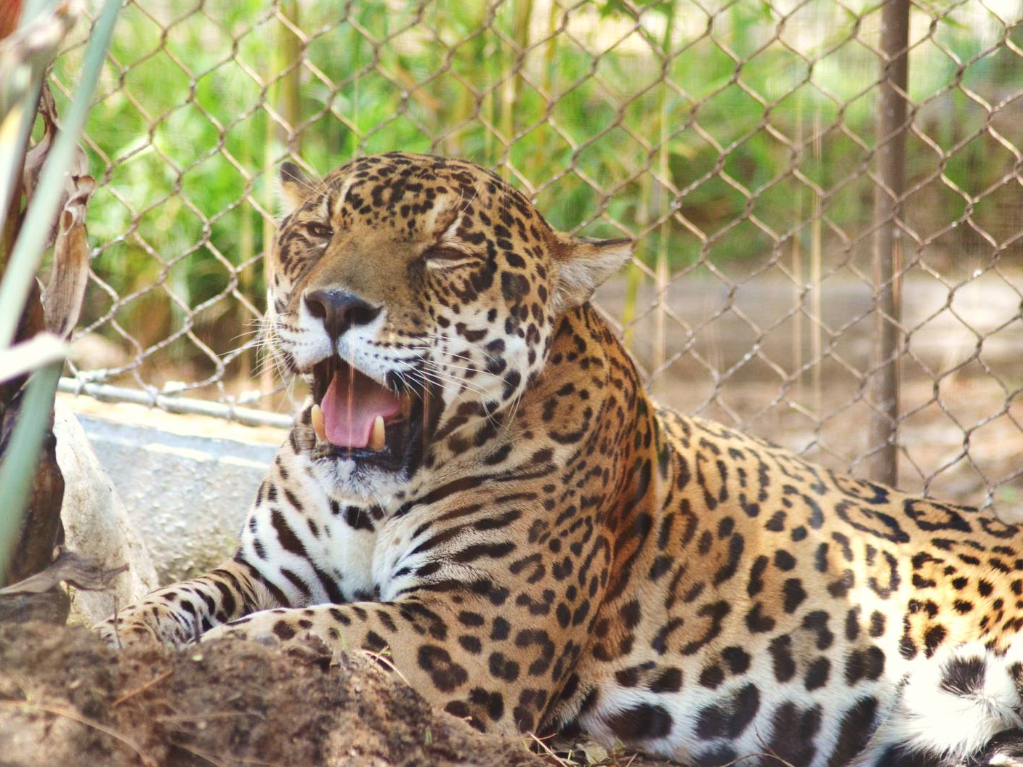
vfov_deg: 5.9
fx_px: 7493
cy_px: 384
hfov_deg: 7.8
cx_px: 551
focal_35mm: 254
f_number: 4.5
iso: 800
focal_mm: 155
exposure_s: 1/500
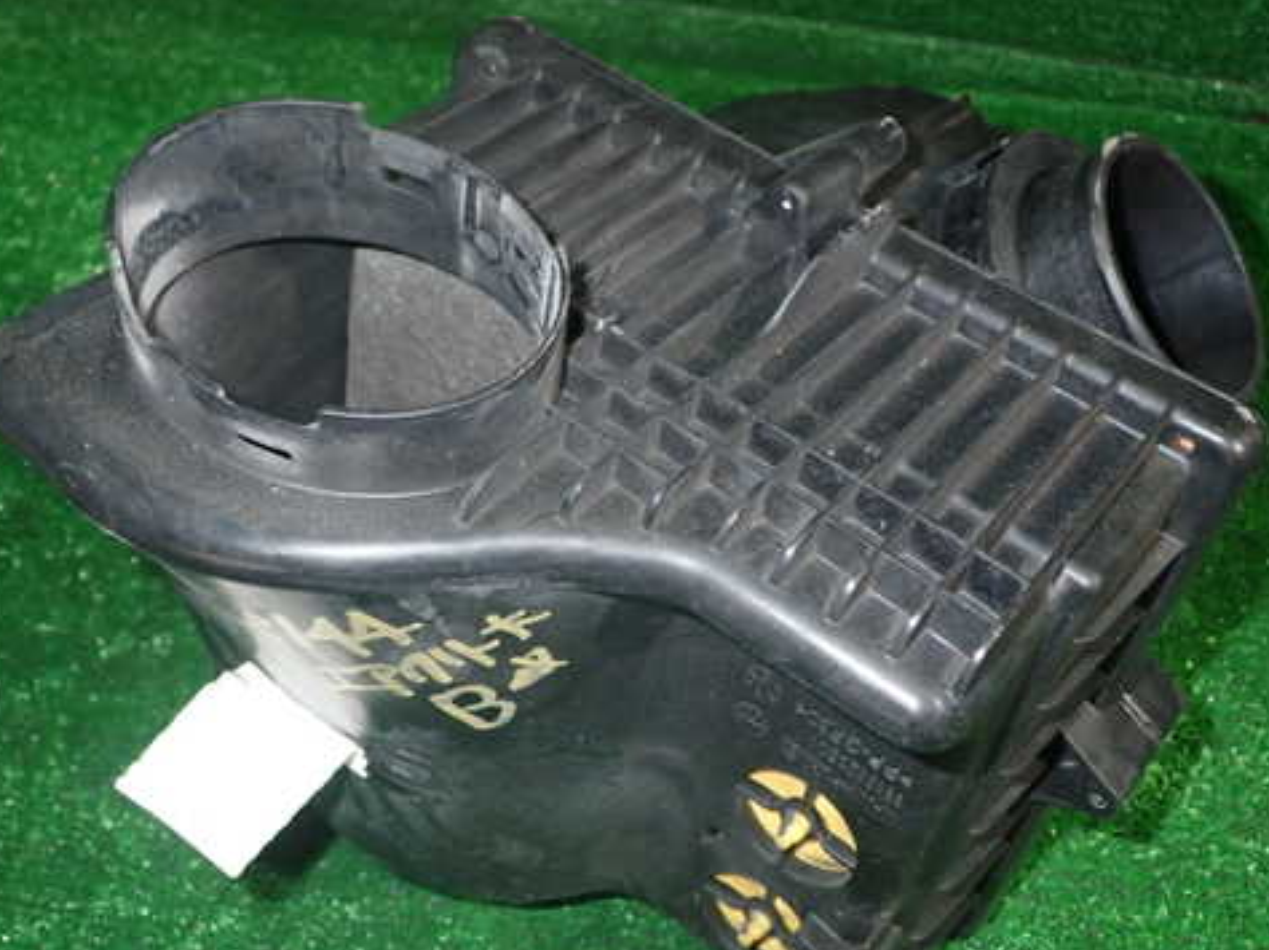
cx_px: 677
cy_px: 468
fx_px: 1392
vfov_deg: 37.7
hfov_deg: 49.0
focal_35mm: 38
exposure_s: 1/30
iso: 400
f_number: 6.3
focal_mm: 5.4
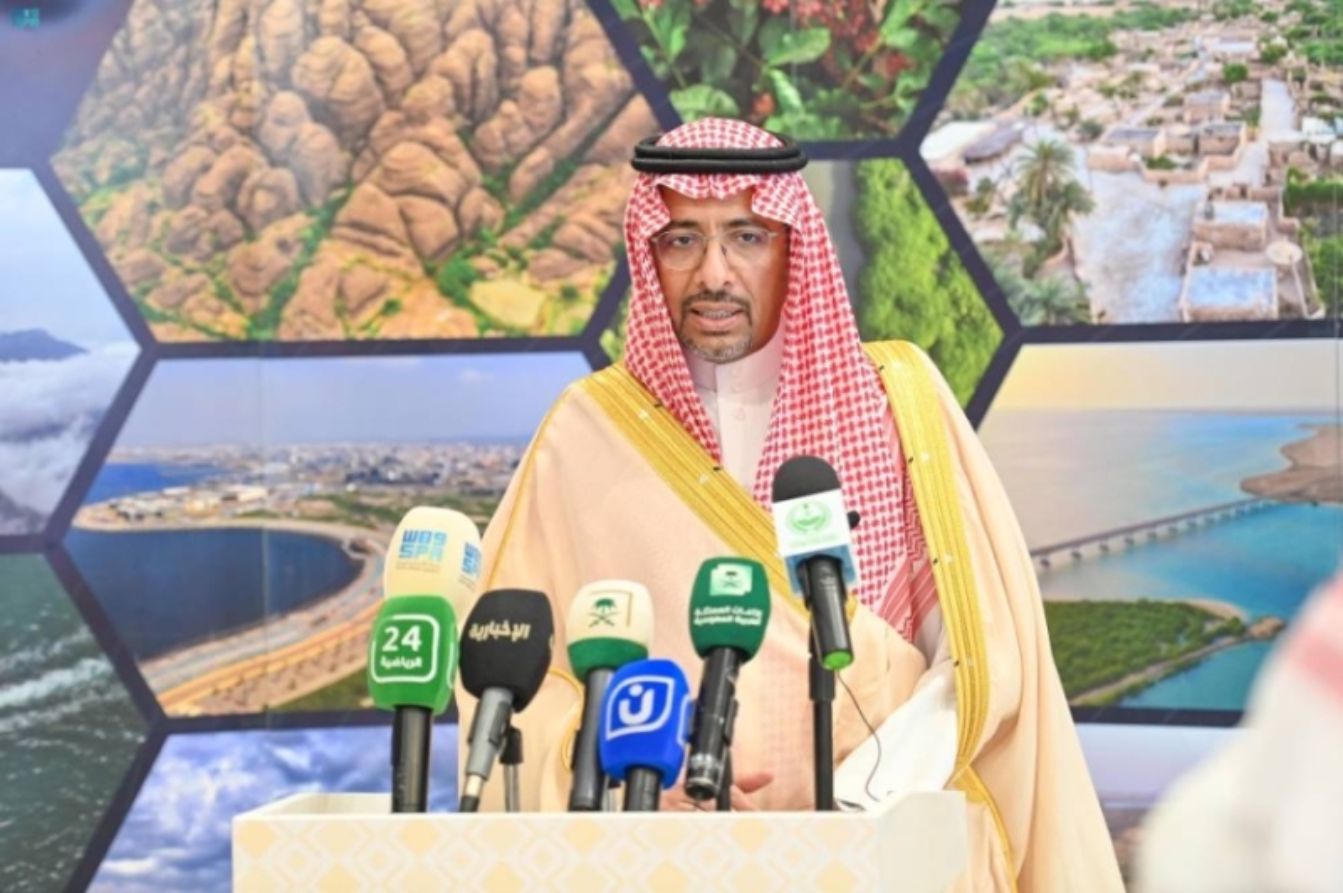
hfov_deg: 17.1
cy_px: 446
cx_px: 672
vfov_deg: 11.4
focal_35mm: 120
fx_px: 4473
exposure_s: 1/250
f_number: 2.8
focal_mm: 120
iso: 1250
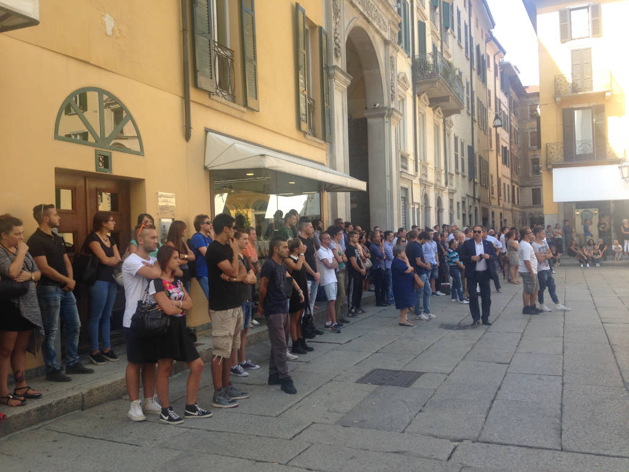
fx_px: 600
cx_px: 314
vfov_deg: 42.9
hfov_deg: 55.4
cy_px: 236
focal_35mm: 33
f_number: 2.4
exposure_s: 1/262
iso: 50
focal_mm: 4.12
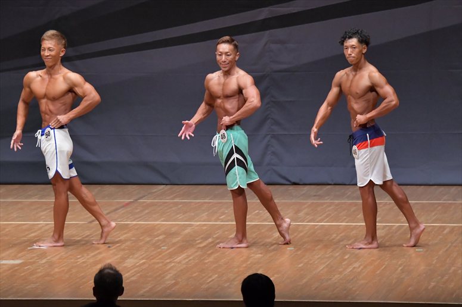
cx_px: 231
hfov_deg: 9.2
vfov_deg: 6.1
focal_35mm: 225
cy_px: 154
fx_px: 2886
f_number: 5.6
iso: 6400
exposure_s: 1/400
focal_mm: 150
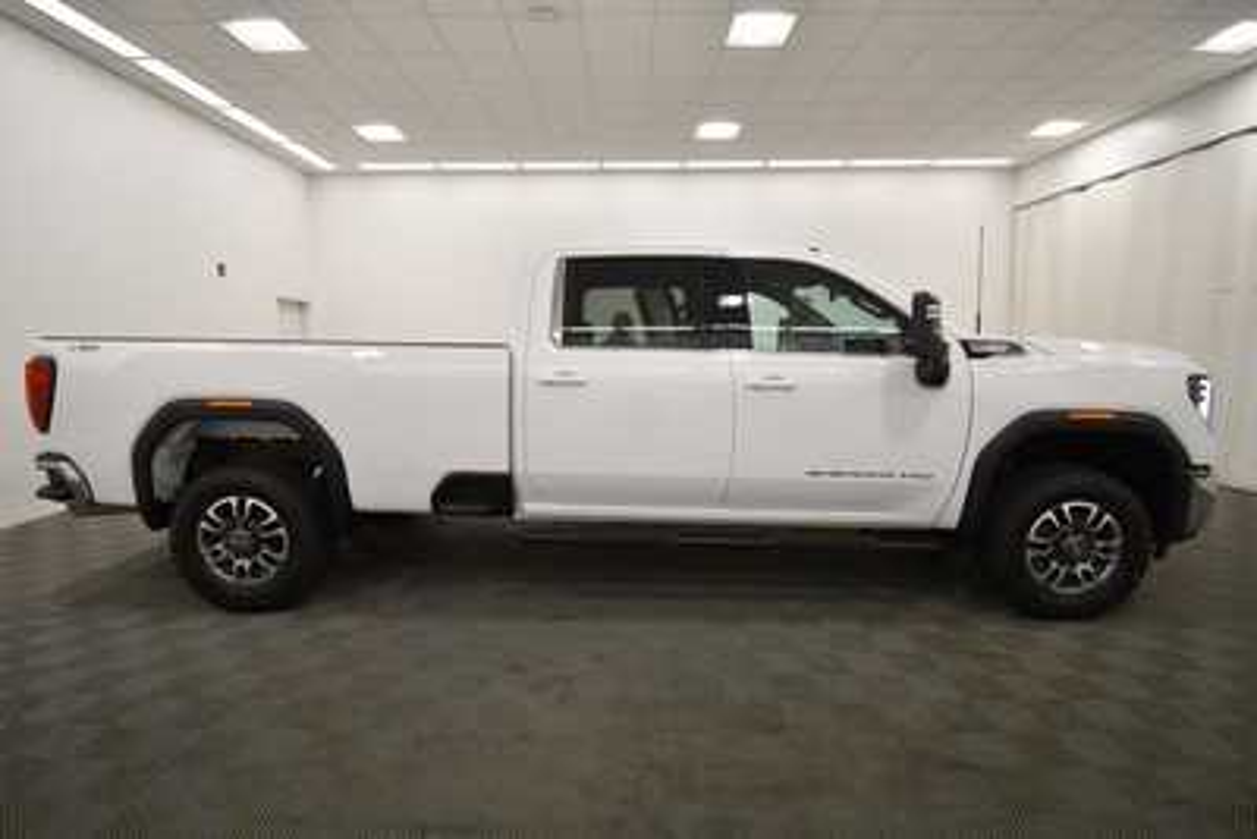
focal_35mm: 16
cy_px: 420
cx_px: 628
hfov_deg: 96.7
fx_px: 559
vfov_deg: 73.8
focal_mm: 11
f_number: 4.8
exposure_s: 1/250
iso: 560
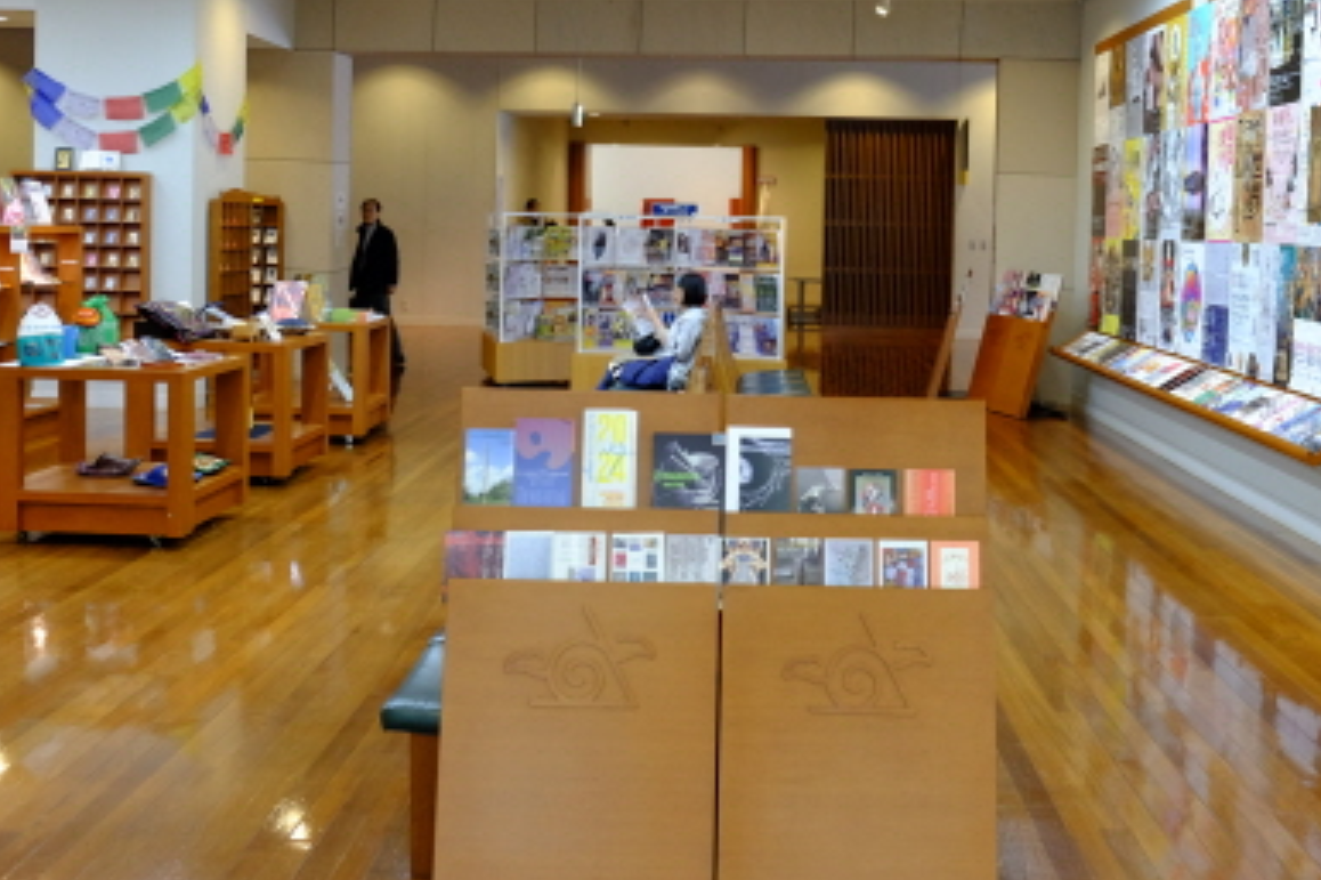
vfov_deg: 31.6
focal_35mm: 42
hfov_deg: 46.4
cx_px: 715
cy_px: 284
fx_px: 1540
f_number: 2.8
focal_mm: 18
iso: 800
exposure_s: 1/52
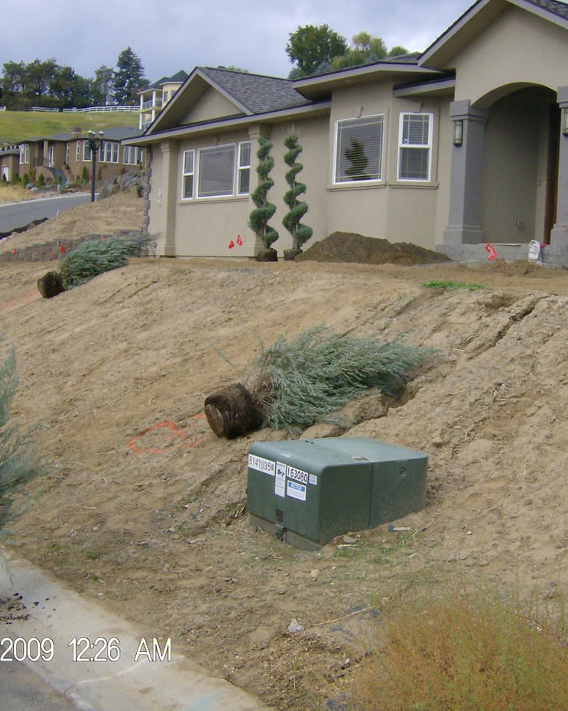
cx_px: 376
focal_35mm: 50
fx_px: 1051
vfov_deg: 37.3
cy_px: 354
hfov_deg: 30.0
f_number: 4.7
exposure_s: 1/401
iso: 100
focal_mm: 6
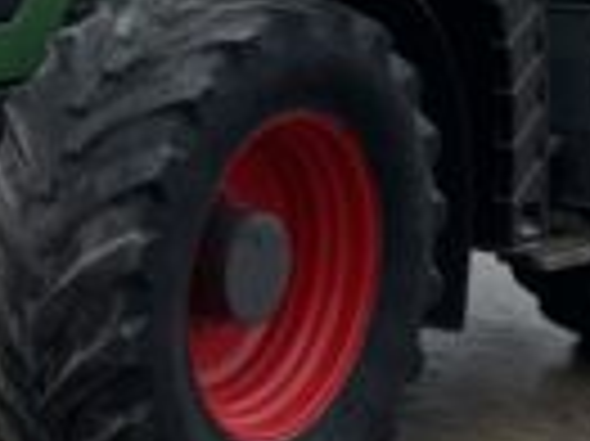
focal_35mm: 142
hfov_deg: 13.8
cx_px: 117
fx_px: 2418
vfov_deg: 10.2
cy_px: -158
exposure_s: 1/613
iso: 16
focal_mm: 3
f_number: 1.8
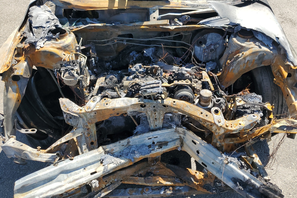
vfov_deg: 46.4
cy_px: 90
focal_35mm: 28
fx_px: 231
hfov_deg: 65.5
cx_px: 152
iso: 50
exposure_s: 1/1429
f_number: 1.5
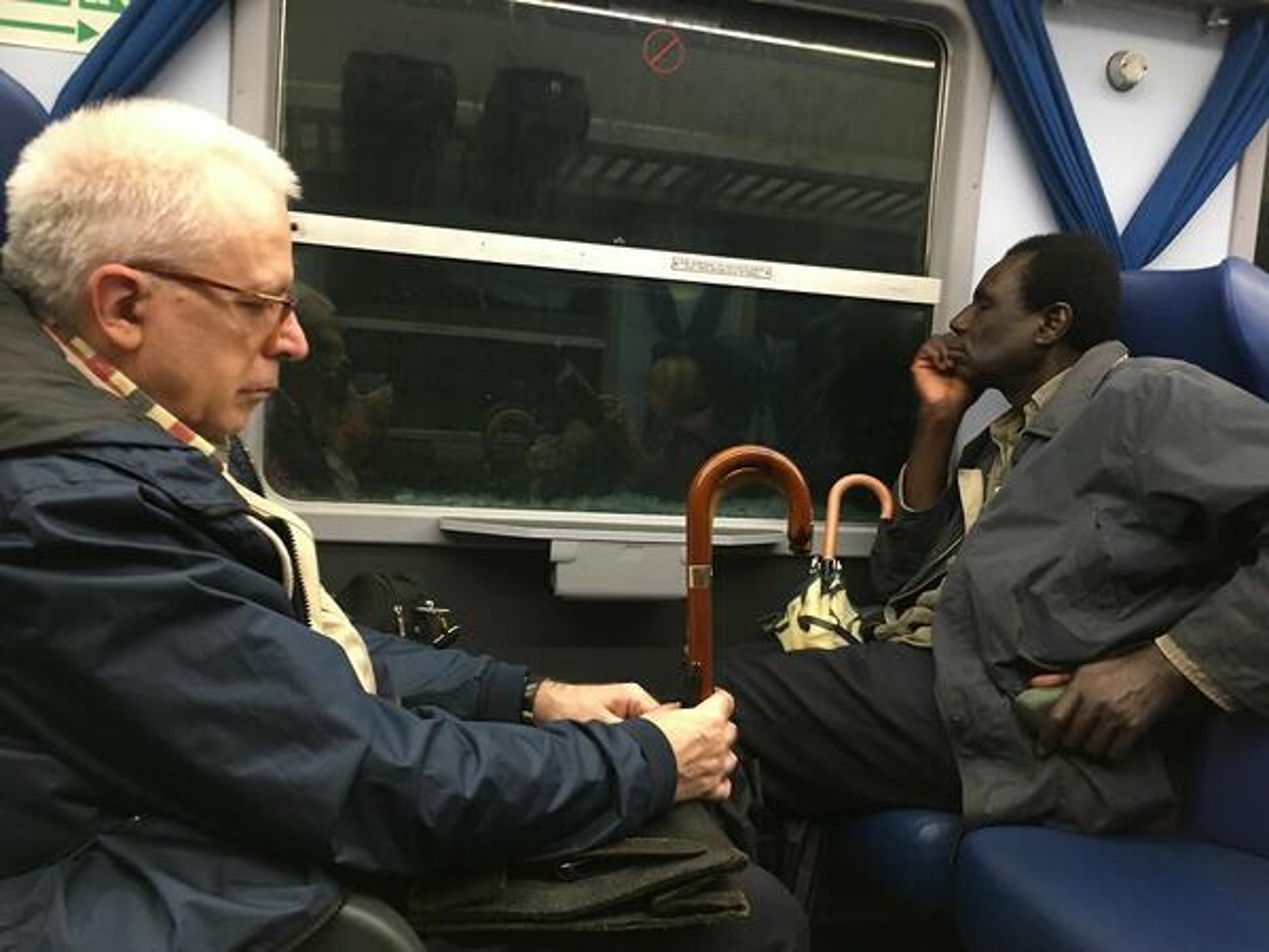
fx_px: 1063
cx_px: 634
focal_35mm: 29
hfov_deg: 61.7
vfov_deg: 48.2
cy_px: 476
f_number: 2.2
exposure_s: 1/20
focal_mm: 4.15
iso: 200
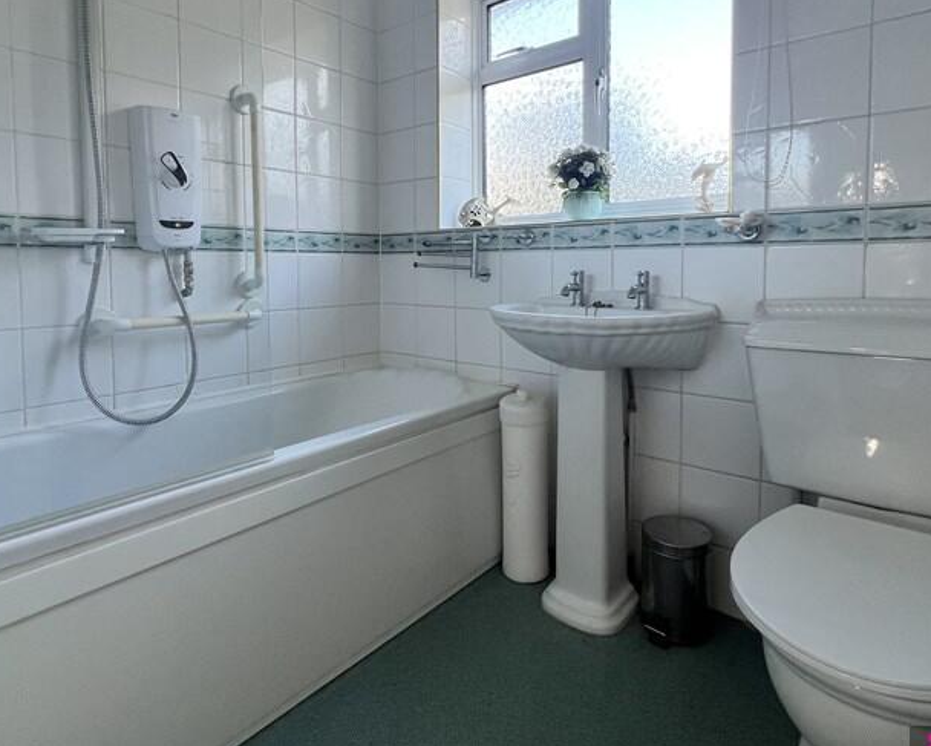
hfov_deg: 83.2
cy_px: 295
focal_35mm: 19
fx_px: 524
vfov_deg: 70.1
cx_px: 457
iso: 100
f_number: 1.8
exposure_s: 1/99
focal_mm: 1.57
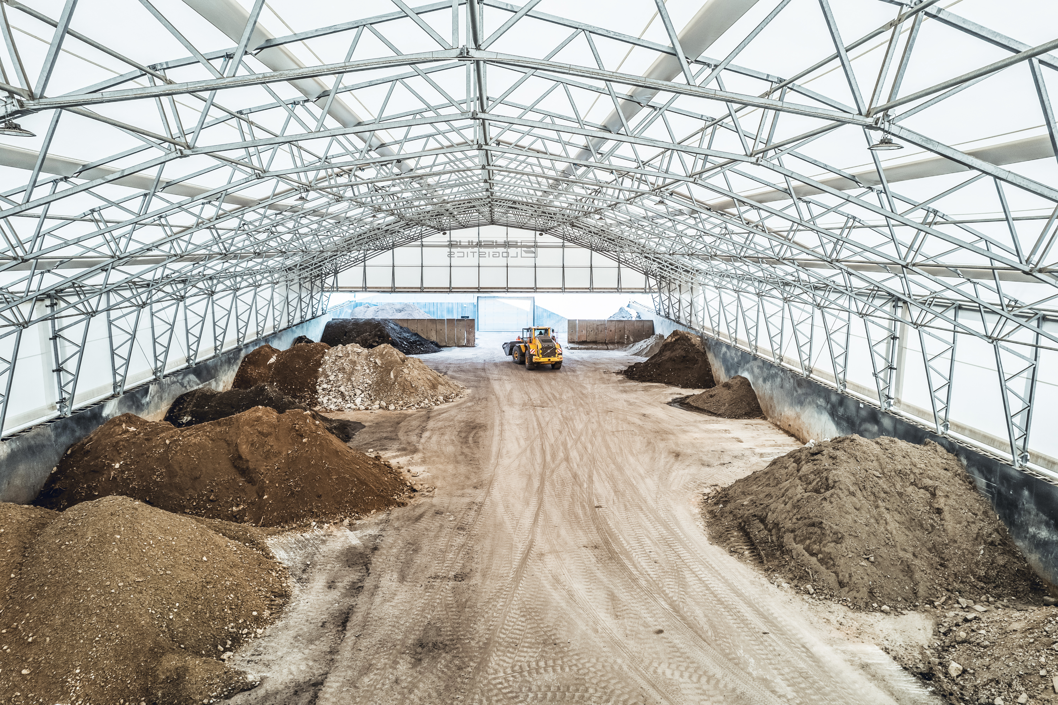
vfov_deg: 57.2
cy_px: 352
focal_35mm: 22
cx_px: 529
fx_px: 646
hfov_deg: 78.6
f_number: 2.8
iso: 100
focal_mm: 8.38
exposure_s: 1/100
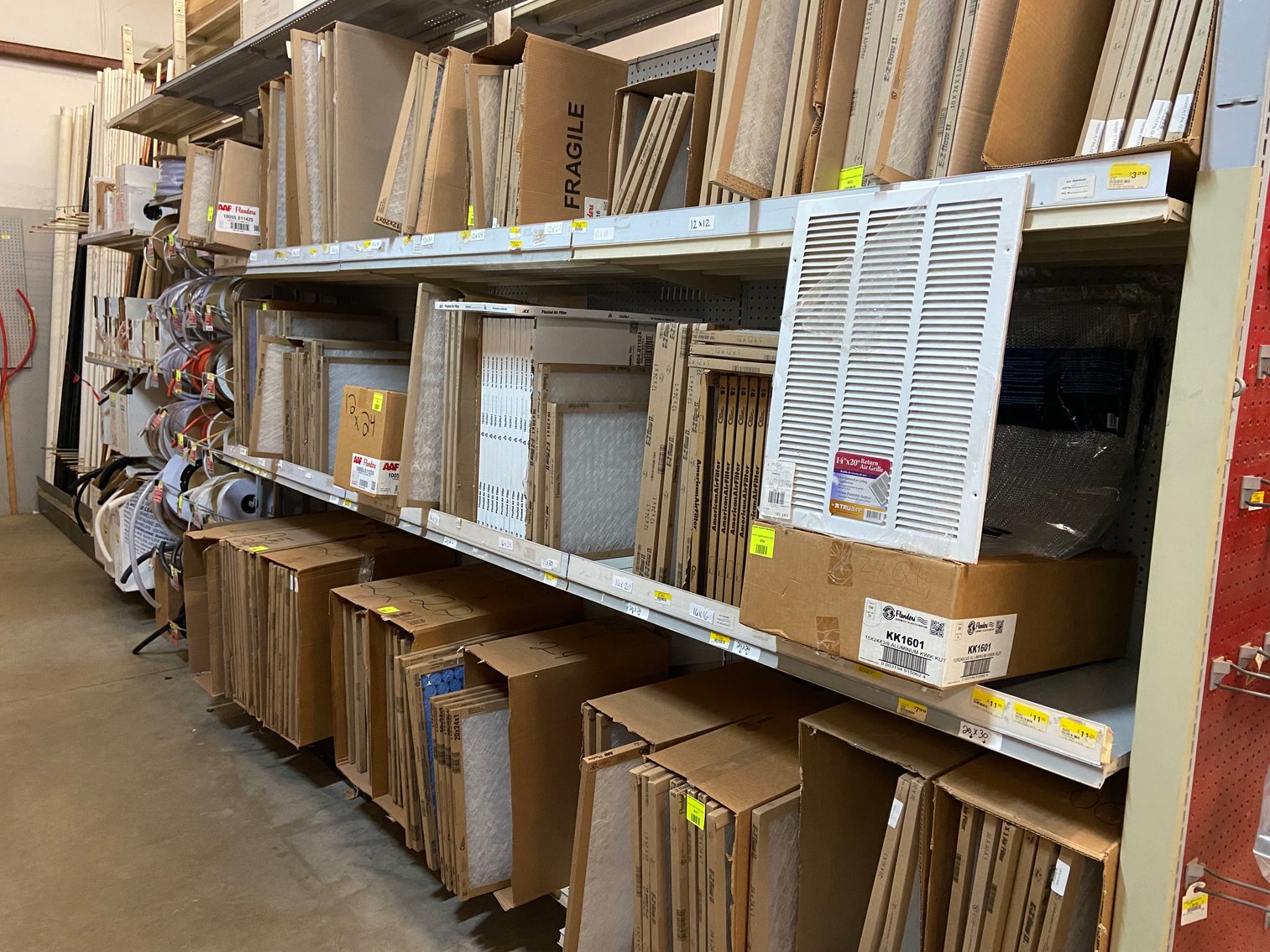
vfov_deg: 53.1
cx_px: 635
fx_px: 954
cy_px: 476
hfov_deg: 67.3
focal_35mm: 26
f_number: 1.8
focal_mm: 4.25
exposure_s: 1/40
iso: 500
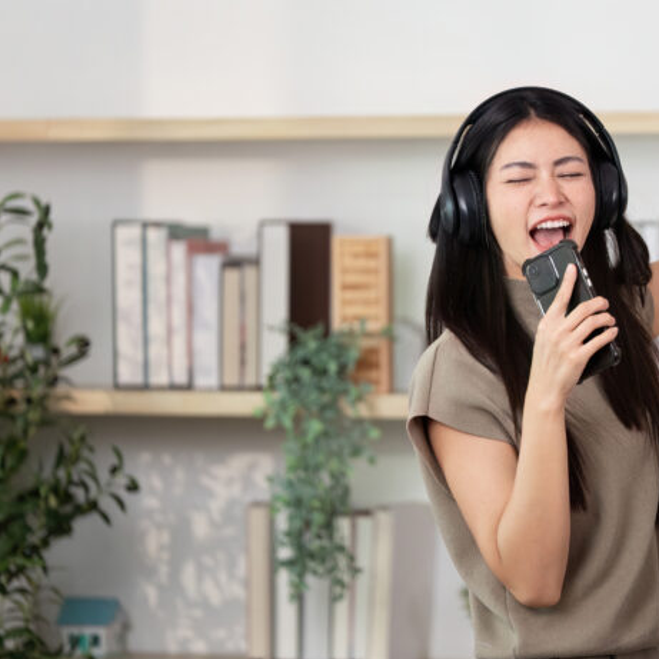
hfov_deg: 7.0
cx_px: 526
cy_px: 319
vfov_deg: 7.0
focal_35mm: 249
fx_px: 5363
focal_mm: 176
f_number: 2.8
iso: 1600
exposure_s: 1/800
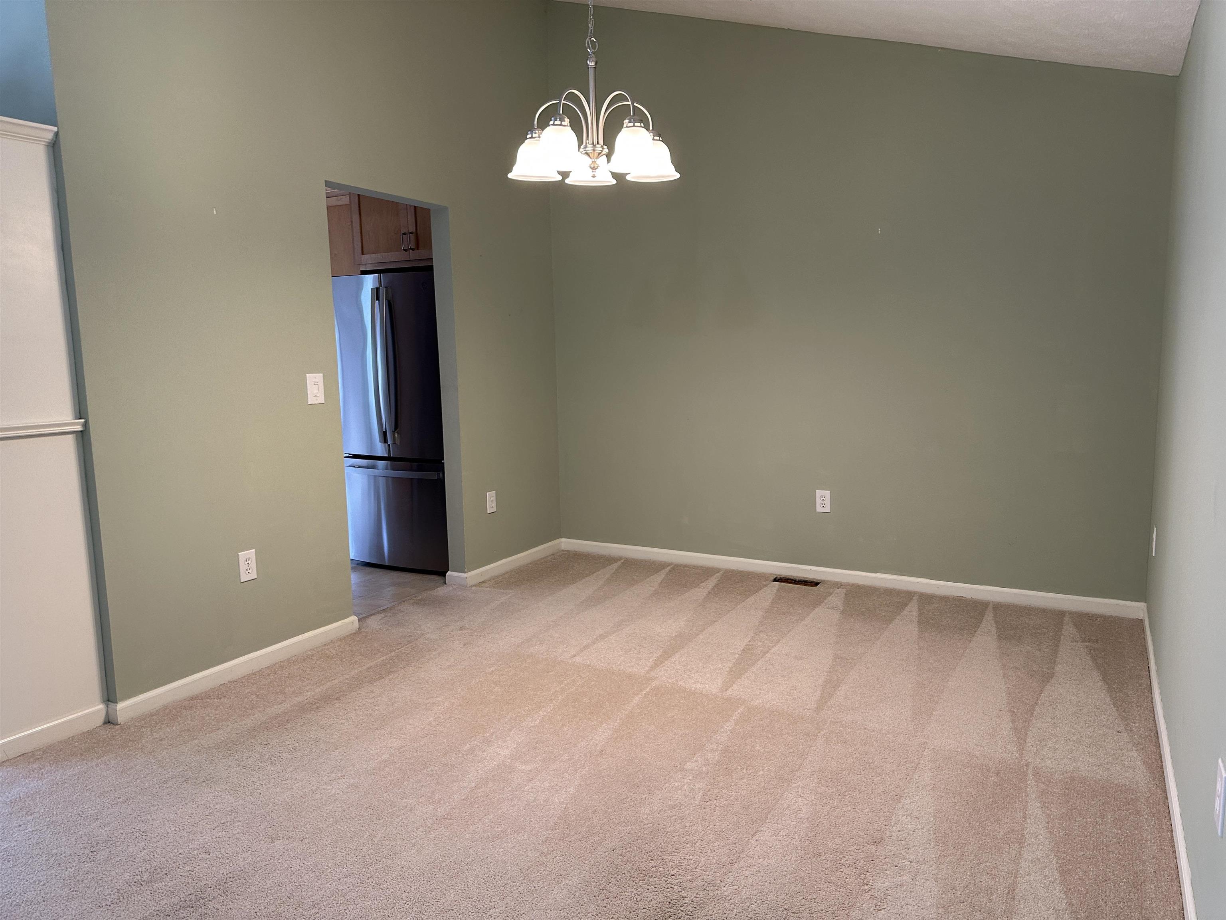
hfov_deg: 71.6
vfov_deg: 56.8
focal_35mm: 24
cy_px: 460
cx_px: 613
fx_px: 850
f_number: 1.78
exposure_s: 1/60
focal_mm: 6.86
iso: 160
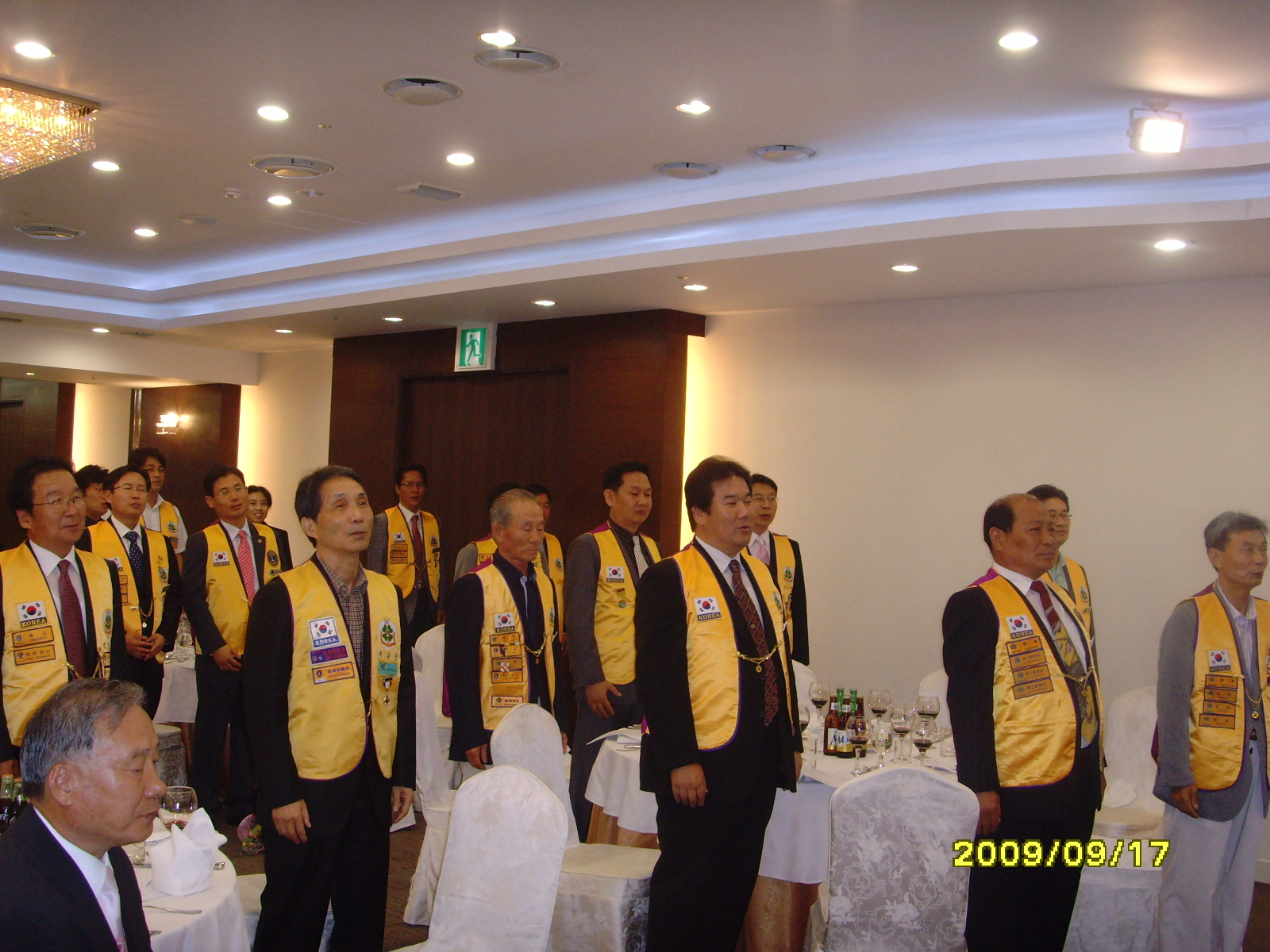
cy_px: 476
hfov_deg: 47.9
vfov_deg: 36.8
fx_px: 1431
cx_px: 635
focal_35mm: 39
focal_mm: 6.6
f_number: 3.5
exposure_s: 1/45
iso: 200
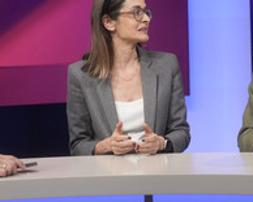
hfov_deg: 19.6
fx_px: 733
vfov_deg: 15.7
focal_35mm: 98
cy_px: 116
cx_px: 117
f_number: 2.2
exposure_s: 1/250
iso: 640
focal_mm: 30
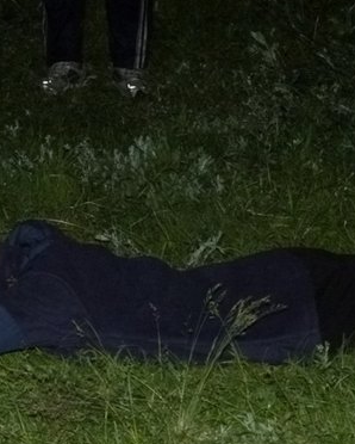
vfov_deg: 9.8
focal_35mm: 196
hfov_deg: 7.9
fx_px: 2572
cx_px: 73
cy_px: 264
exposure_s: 1/60
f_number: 3.5
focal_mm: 20.7
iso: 640
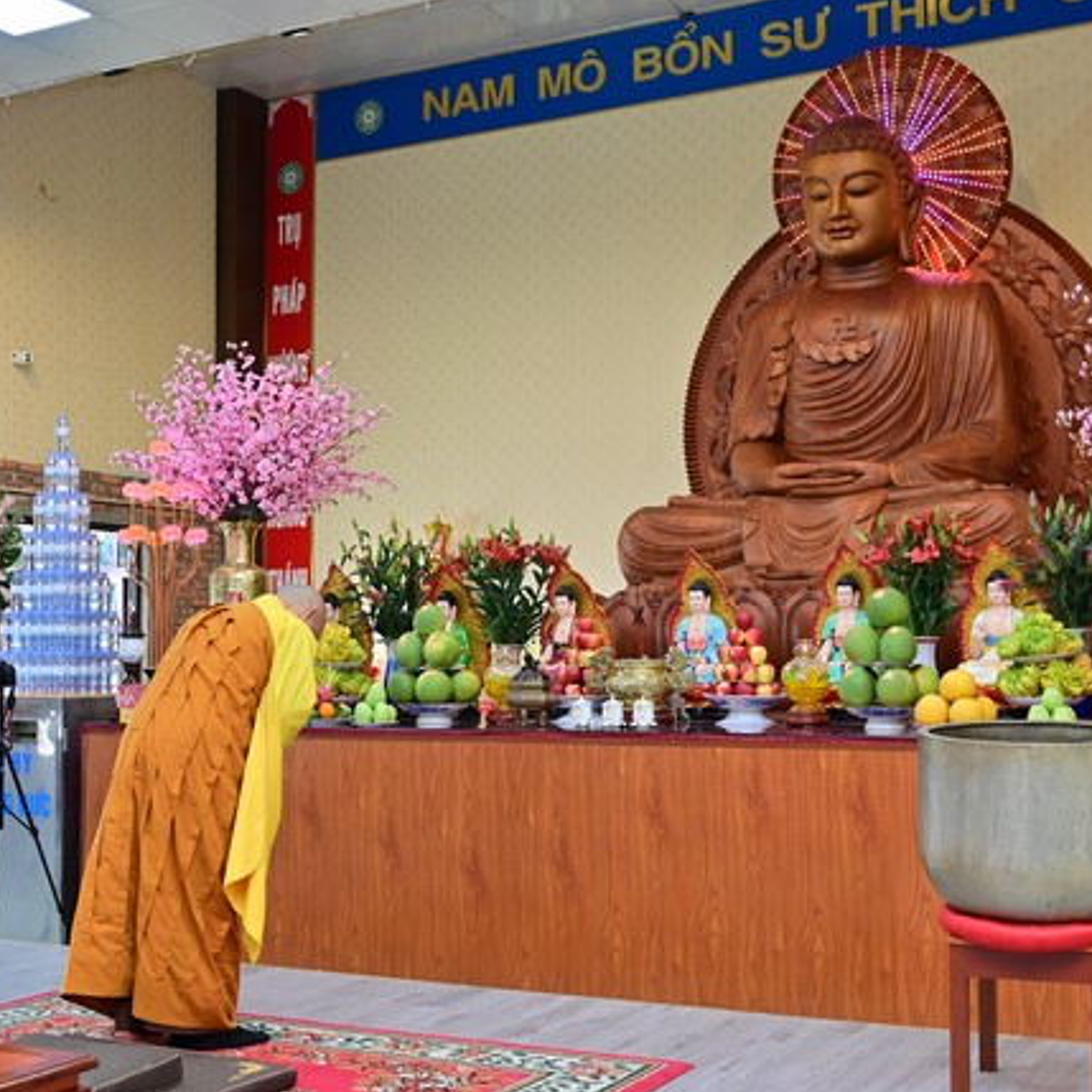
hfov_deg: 37.5
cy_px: 545
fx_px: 1606
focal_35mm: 45
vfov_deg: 37.6
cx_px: 636
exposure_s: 1/160
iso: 2000
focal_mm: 35
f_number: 5
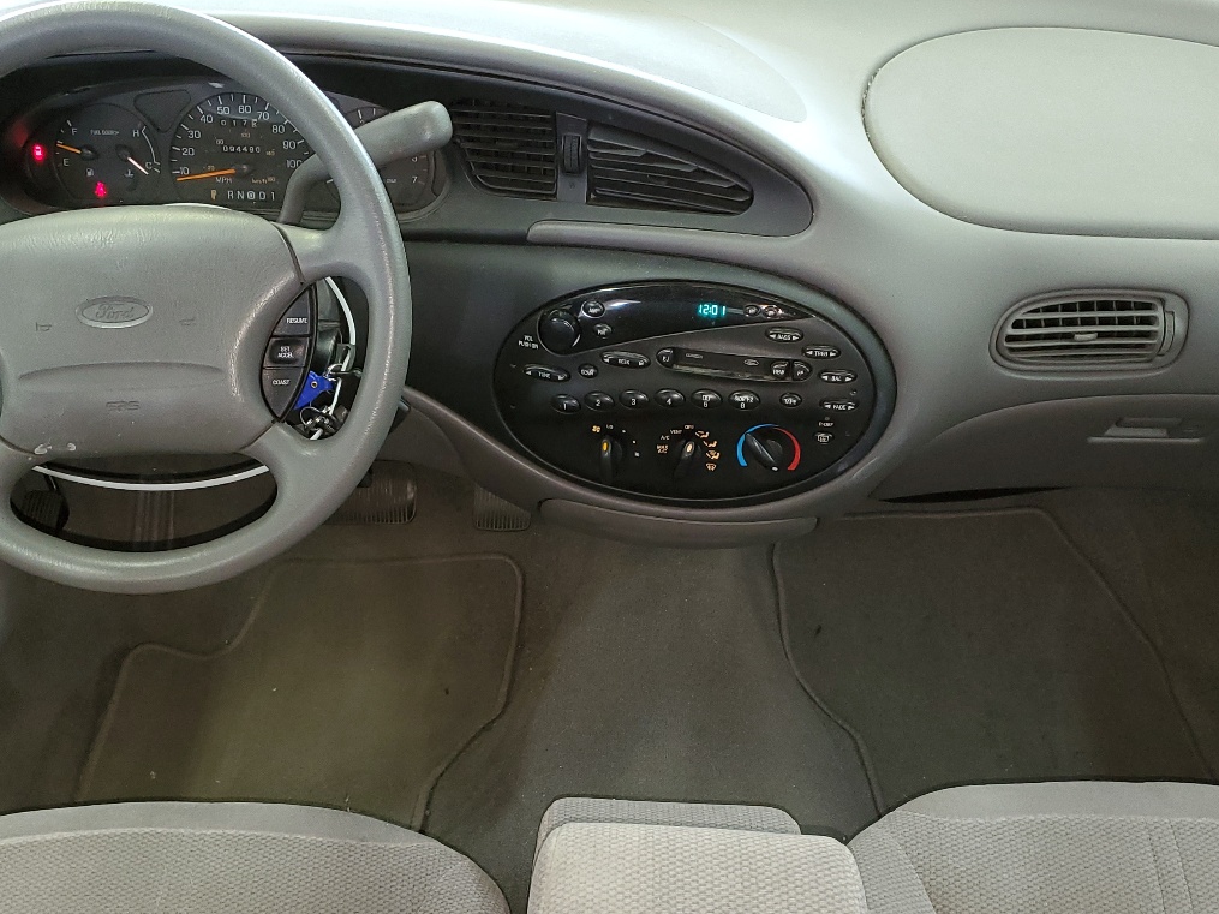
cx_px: 576
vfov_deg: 34.6
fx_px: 1444
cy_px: 643
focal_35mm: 41
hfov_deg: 45.8
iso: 112
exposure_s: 1/30
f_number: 1.5
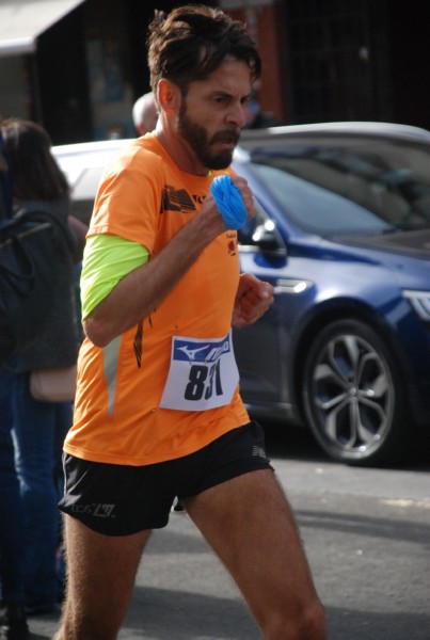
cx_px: 215
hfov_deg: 7.4
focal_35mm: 188
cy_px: 320
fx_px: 3342
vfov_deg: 10.9
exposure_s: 1/800
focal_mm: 125
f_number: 5.6
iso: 1000
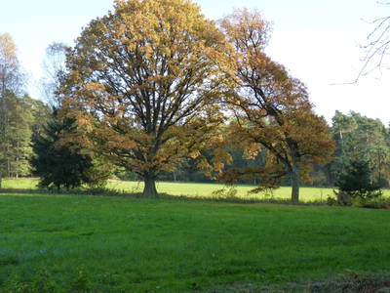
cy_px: 146
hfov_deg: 43.9
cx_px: 195
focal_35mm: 43
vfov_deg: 33.6
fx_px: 484
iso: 125
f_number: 3
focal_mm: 7.6
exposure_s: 1/125
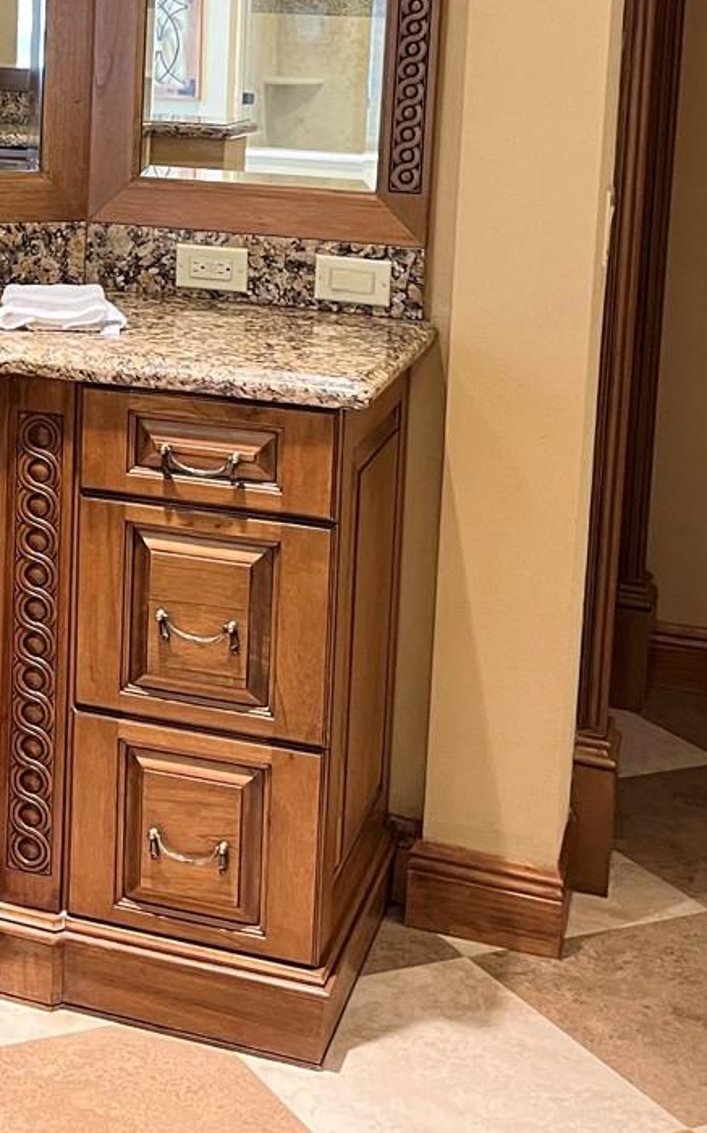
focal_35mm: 63
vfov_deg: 31.4
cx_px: -65
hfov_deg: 19.7
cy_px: 175
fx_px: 1944
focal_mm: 5.1
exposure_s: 1/60
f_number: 1.6
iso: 200
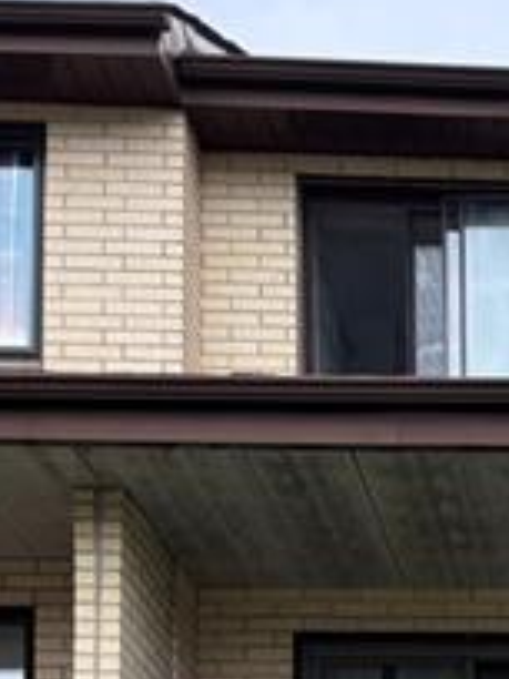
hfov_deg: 13.5
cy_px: 1028
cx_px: 918
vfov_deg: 17.8
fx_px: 1921
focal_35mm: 98
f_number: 1.6
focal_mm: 5.96
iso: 50
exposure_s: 1/295
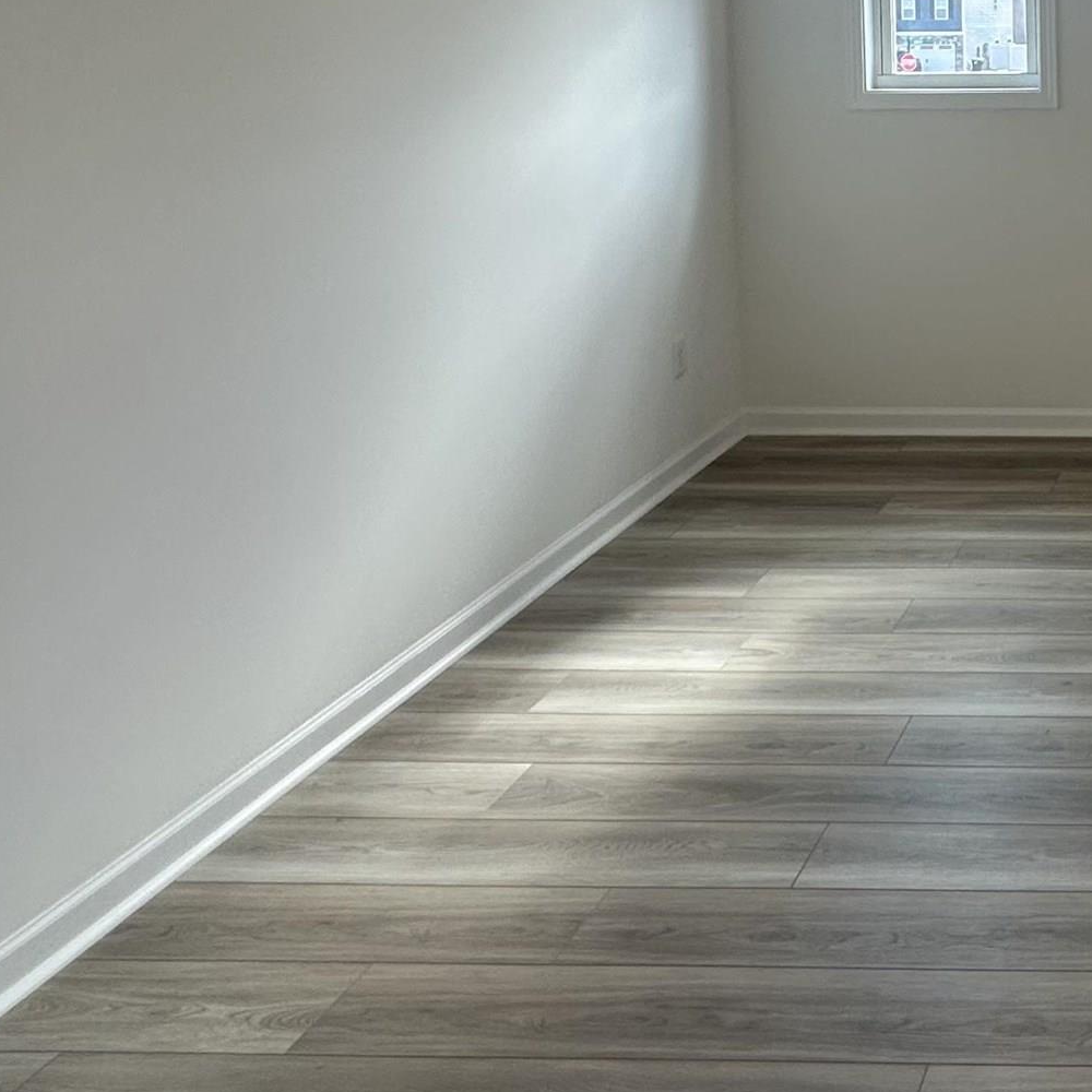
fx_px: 1356
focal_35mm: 38
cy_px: 94
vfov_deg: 40.3
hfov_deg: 35.4
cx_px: 1282
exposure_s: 1/120
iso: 64
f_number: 2.2
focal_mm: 2.22
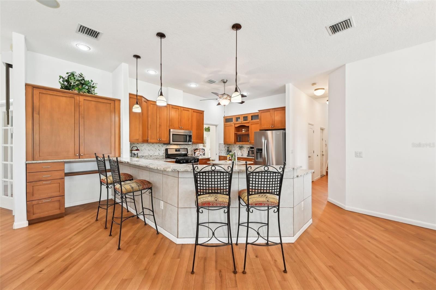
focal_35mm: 14
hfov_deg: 104.3
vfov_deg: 81.1
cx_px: 218
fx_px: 169
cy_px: 145
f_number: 8
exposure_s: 1/20
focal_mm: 14
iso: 400
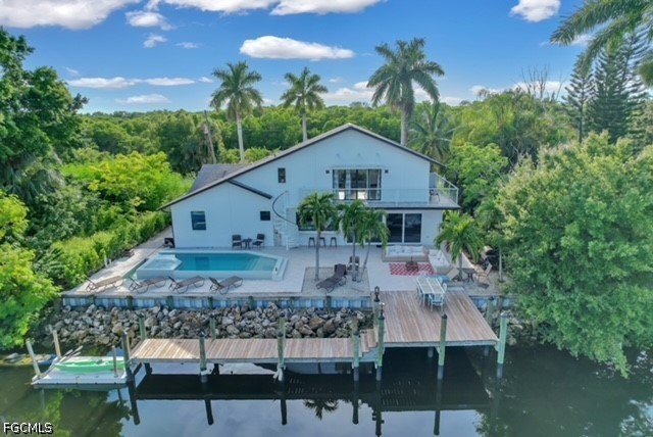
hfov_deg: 78.5
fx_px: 399
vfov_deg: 57.3
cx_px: 326
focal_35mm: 22
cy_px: 218
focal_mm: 8.38
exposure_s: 1/1600
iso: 110
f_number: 2.8
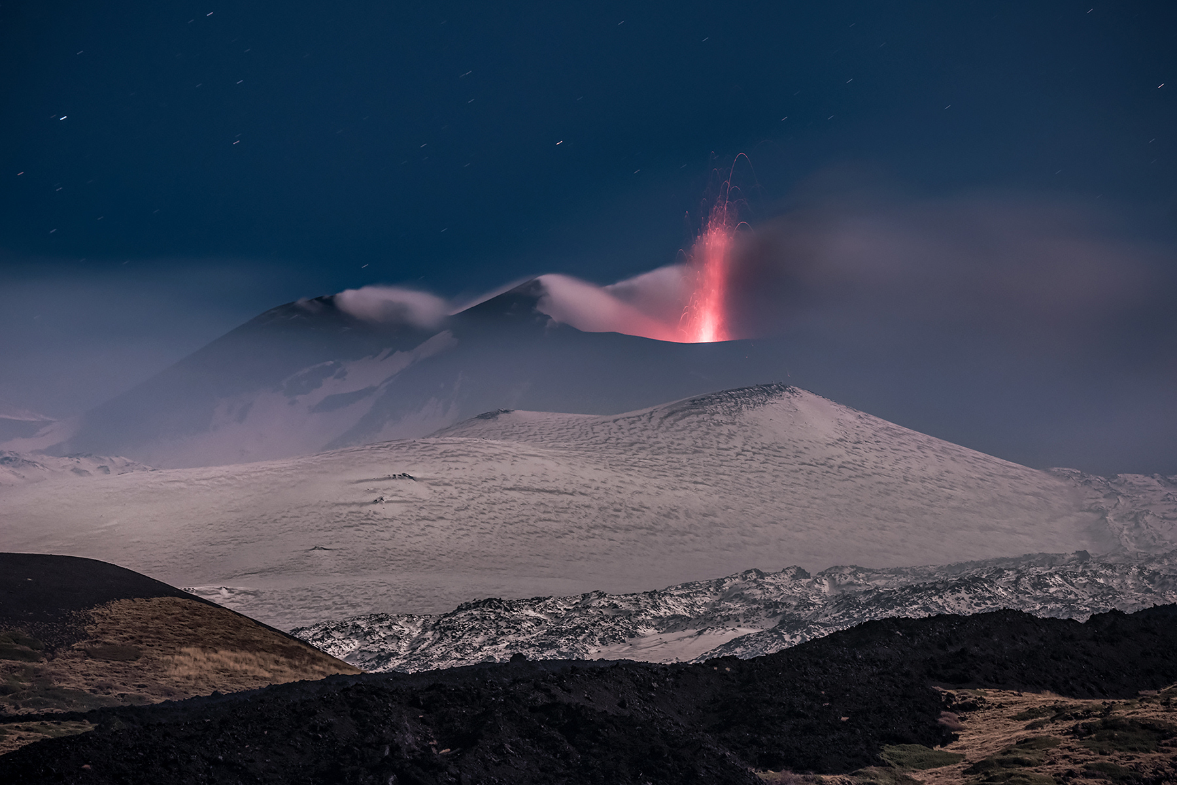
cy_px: 392
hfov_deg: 7.4
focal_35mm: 280
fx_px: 9156
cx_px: 588
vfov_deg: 4.9
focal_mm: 280
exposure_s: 15
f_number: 5.6
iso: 500
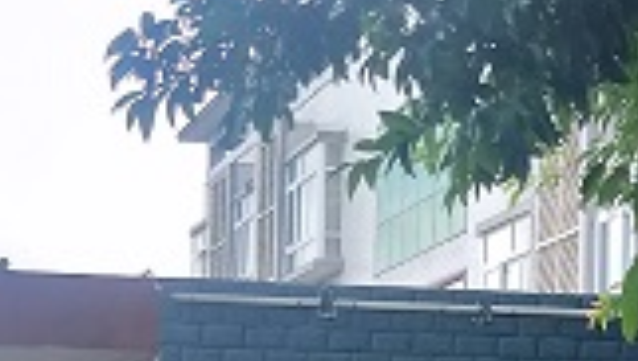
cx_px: 52
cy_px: 563
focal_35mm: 108
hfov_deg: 19.4
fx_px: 1829
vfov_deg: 10.8
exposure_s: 1/489
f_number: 1.7
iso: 94
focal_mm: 4.27
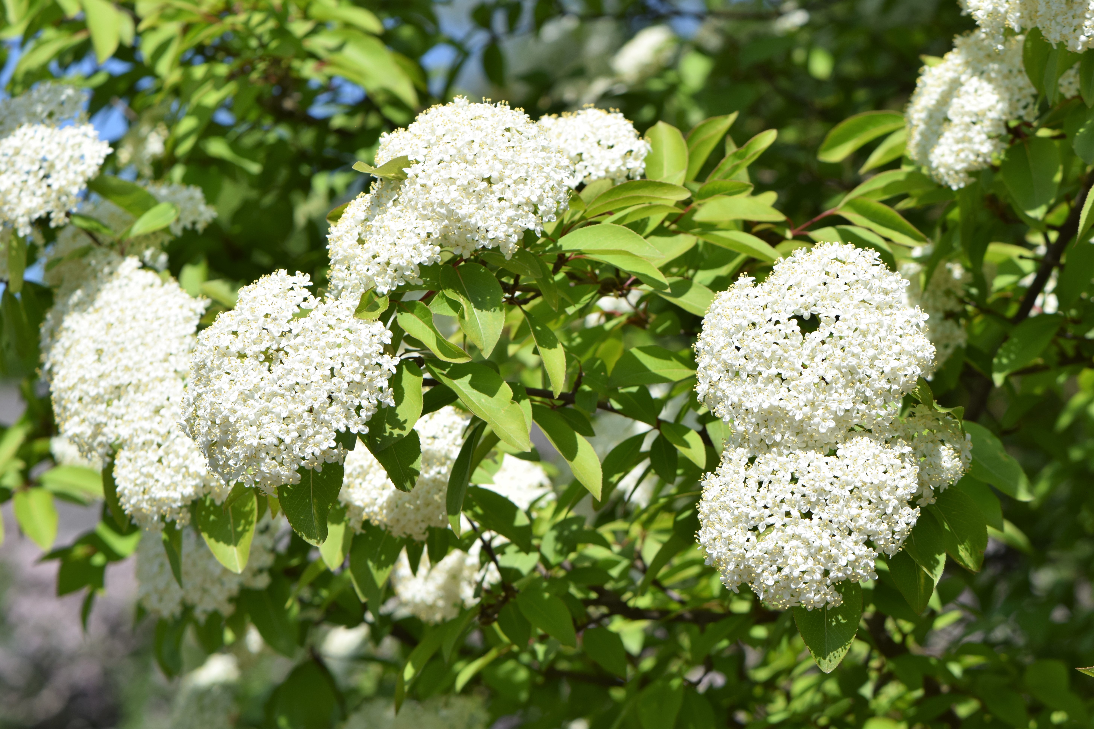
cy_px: 364
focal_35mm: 128
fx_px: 3874
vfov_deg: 10.8
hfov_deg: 16.1
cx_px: 547
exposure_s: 1/800
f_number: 8
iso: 200
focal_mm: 85
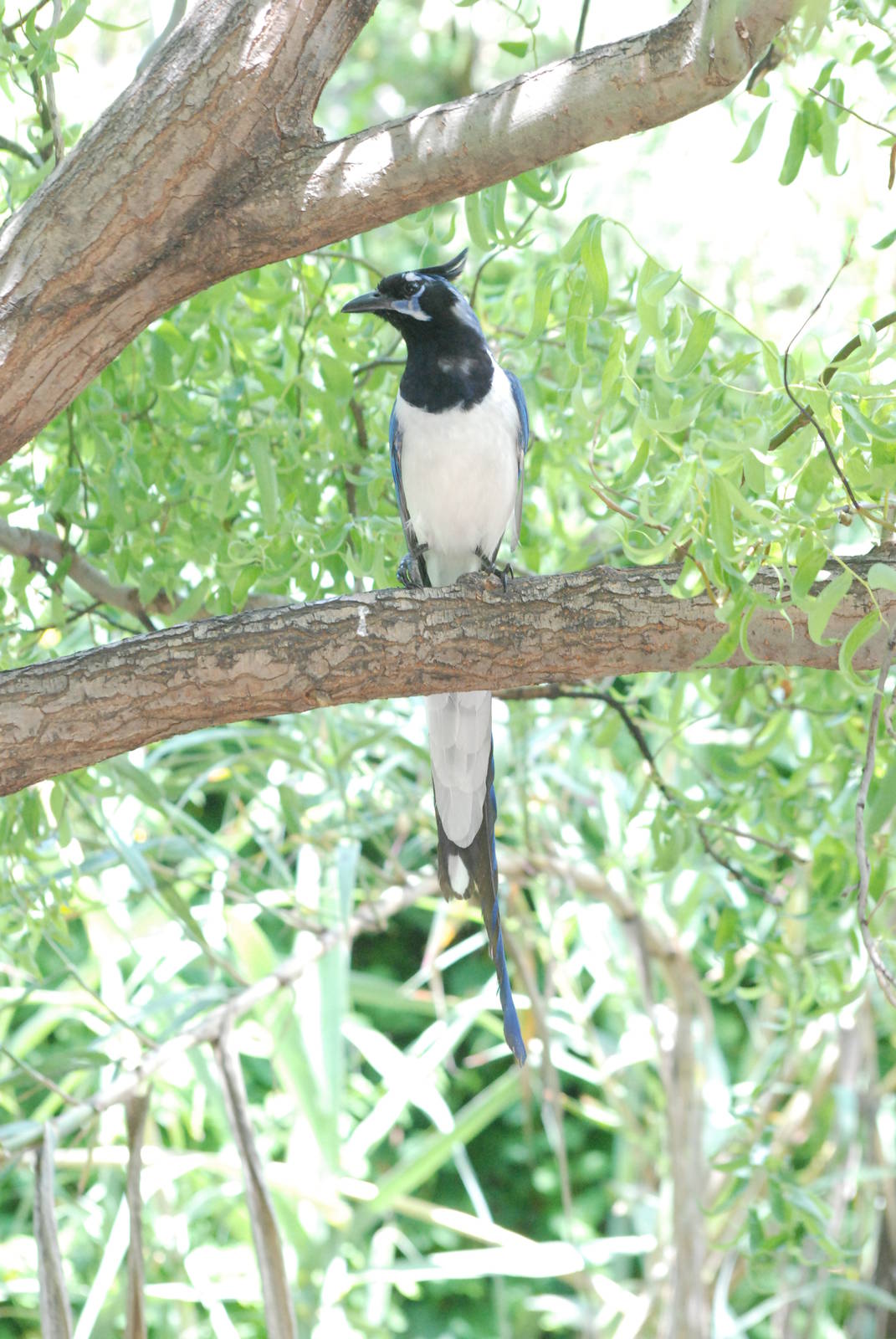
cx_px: 448
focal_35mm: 180
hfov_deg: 7.7
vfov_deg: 11.4
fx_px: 6701
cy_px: 670
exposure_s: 1/160
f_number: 8
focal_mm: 120
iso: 1600
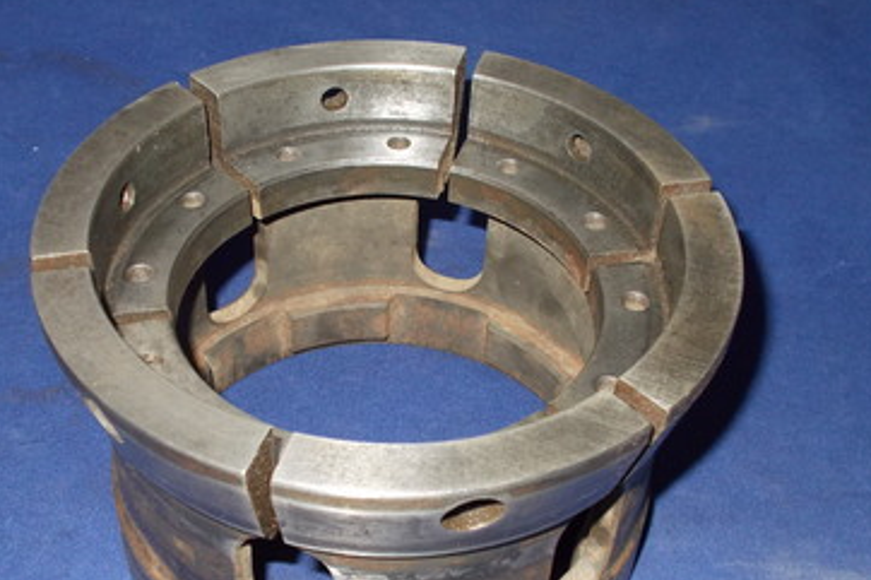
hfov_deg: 35.6
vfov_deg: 24.1
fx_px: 1354
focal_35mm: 56
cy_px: 381
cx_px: 390
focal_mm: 6.9
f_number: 3.9
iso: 200
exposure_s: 1/30
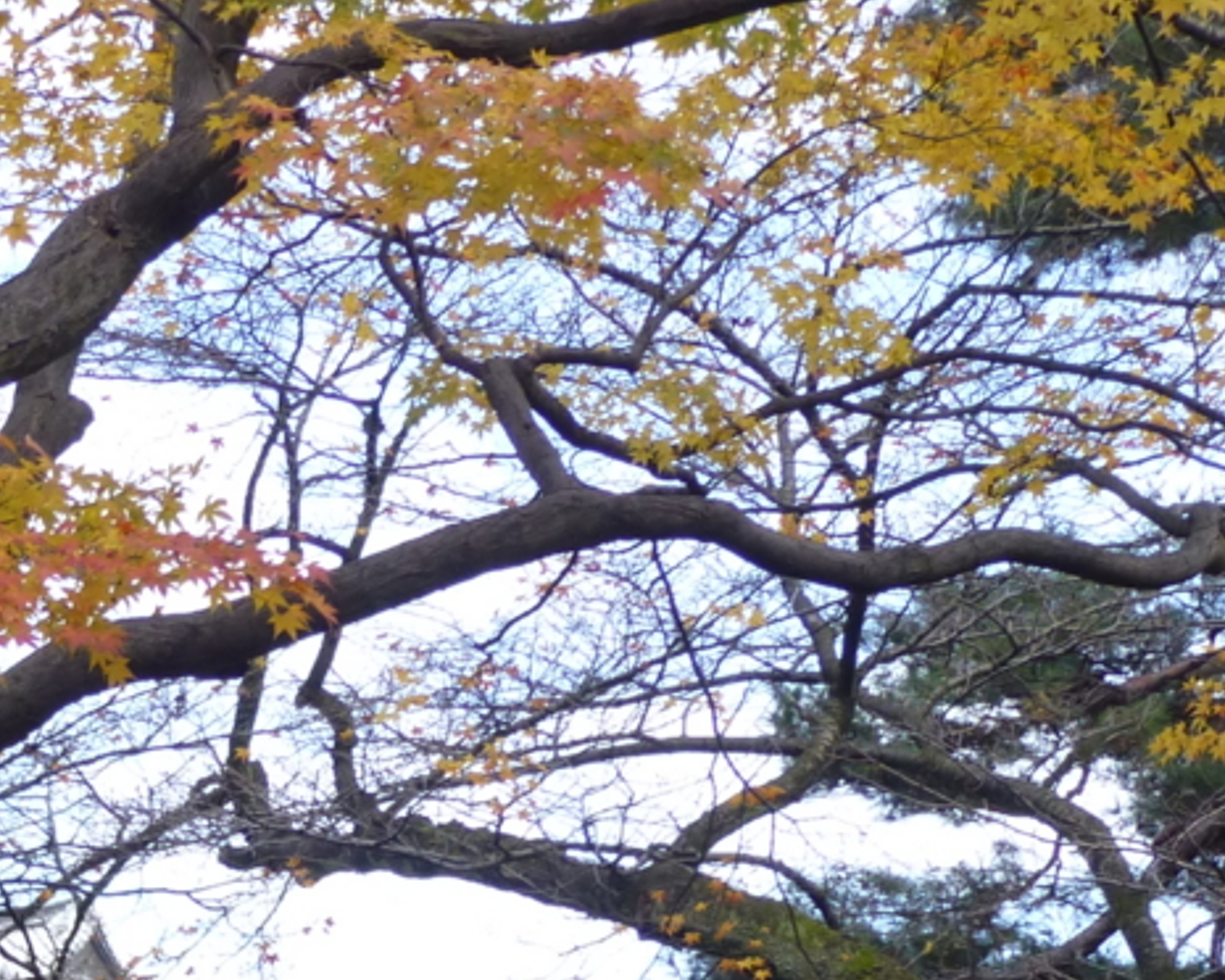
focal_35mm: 131
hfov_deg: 14.3
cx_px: -184
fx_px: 4749
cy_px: 1396
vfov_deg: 11.4
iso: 100
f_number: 3.9
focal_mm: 6.9
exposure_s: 1/160
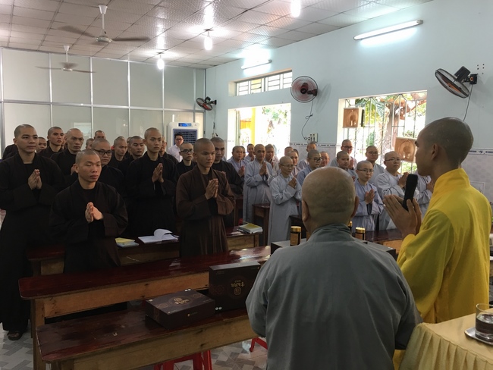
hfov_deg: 61.6
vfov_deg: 48.3
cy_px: 185
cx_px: 246
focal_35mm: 29
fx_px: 413
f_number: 2.2
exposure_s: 1/17
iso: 40
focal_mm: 4.15
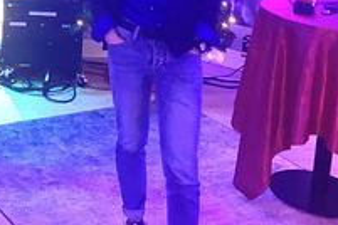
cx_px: -59
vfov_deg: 16.9
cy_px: -64
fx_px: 713
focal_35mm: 76
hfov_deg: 24.4
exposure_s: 1/17
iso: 80
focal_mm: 4.25
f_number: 1.8
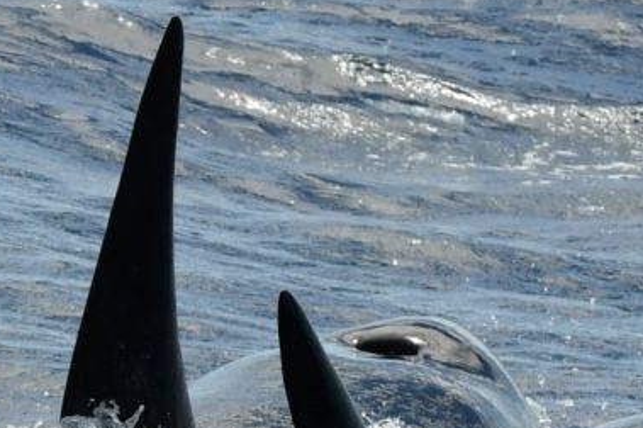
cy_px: 363
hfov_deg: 4.3
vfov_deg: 2.9
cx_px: 416
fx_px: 8476
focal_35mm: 475
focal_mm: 150
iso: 320
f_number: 8
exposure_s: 1/2000
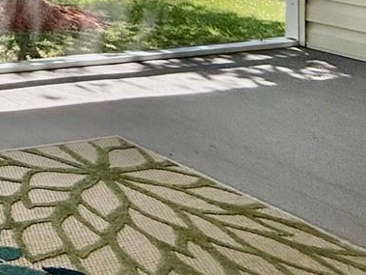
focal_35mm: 59
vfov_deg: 21.3
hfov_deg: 19.4
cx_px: -358
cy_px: -126
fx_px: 624
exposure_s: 1/303
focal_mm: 2.22
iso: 50
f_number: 2.2
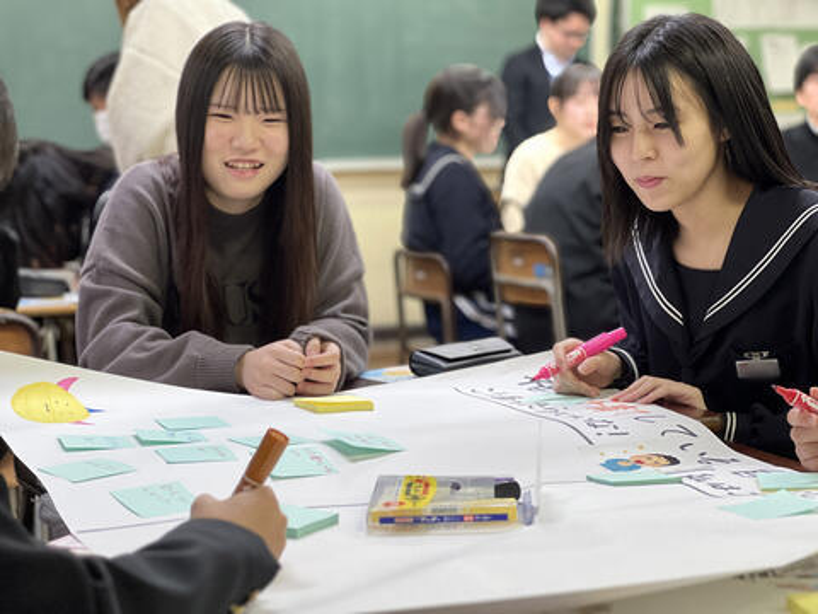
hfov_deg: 25.3
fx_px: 1820
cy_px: 307
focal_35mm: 77
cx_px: 409
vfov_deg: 19.1
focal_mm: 9
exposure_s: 1/40
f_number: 2.8
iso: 250
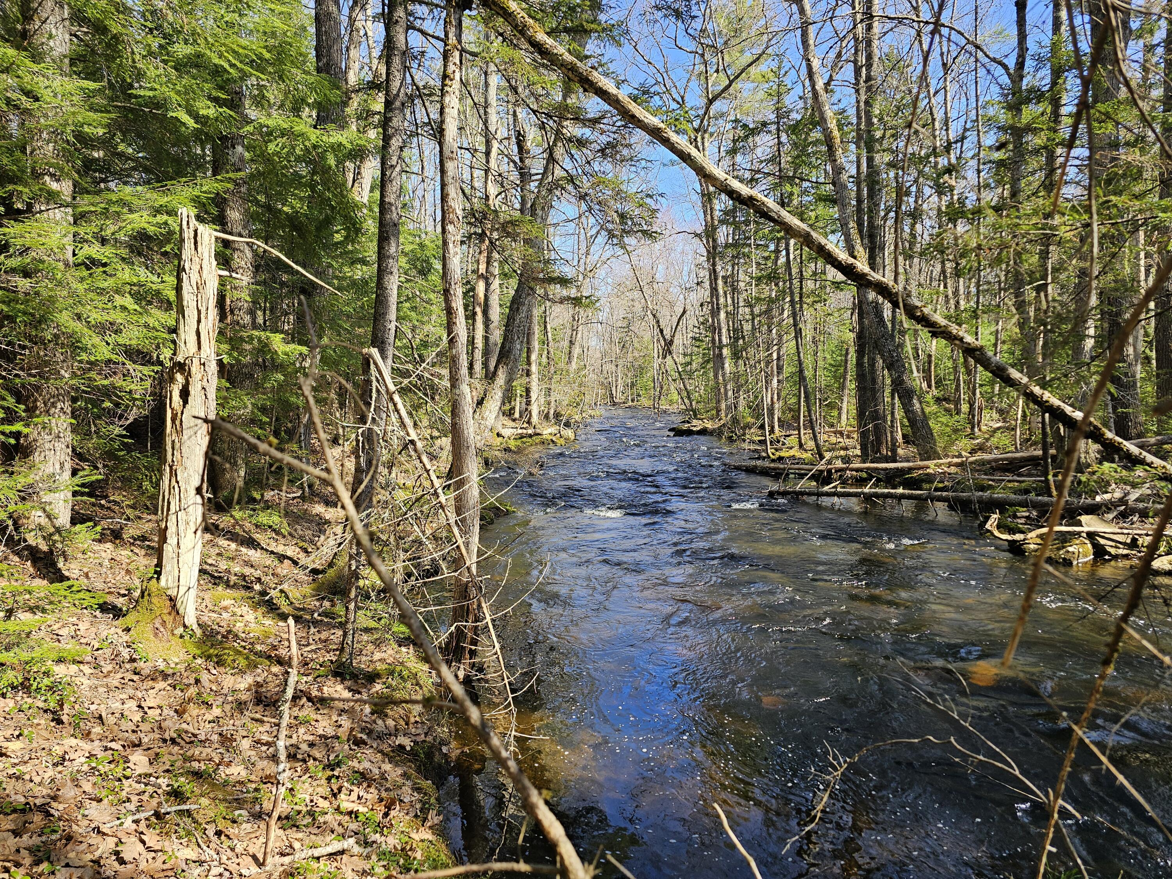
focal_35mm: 23
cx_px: 586
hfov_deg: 73.9
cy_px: 440
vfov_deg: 58.9
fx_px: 779
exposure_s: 1/180
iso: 16
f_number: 1.7
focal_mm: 6.3
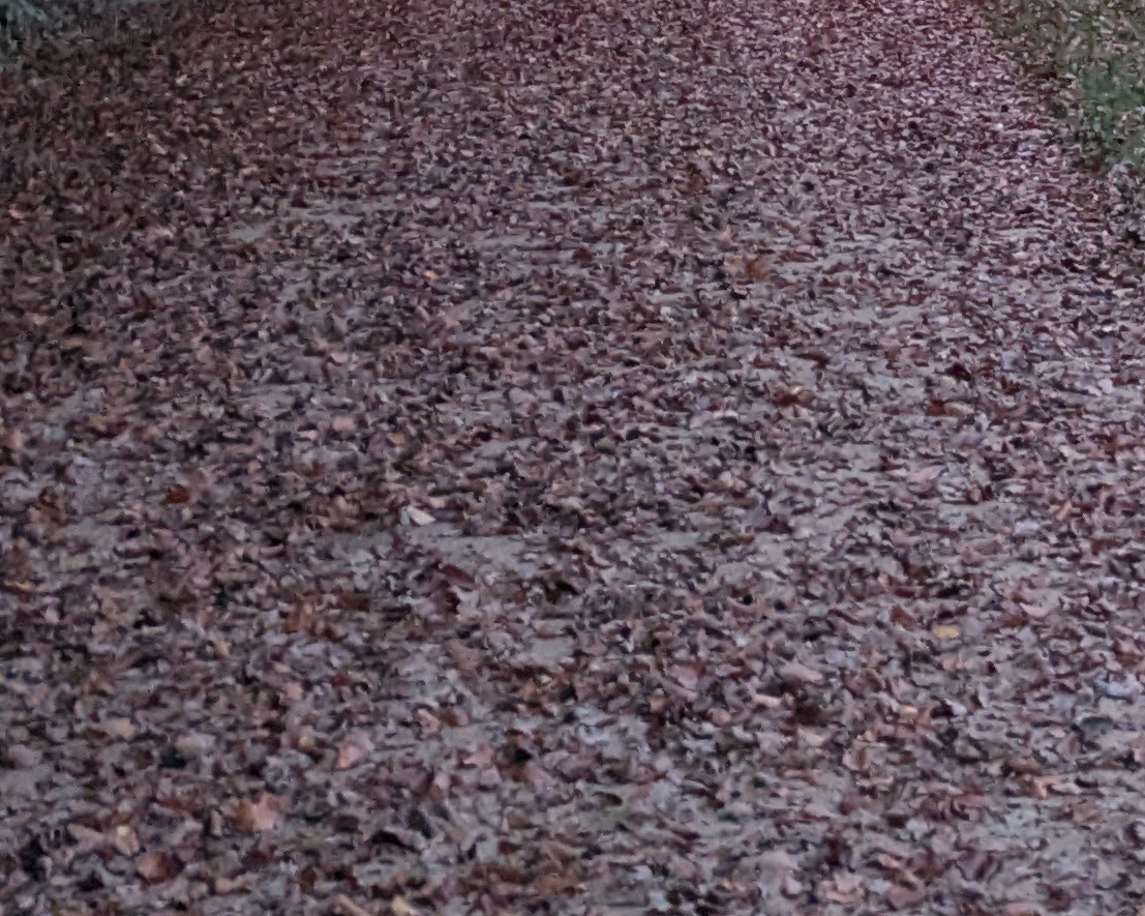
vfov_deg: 13.4
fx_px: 3456
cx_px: 1381
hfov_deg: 17.9
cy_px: -789
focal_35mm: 102
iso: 252
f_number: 1.89
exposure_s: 1/16.7
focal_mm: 5.43
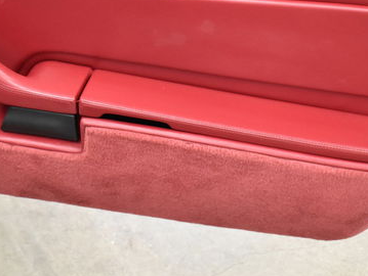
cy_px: 43
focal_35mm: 77
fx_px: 820
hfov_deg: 25.2
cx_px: 135
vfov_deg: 18.9
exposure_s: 1/40
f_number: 4
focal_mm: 25
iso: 2200
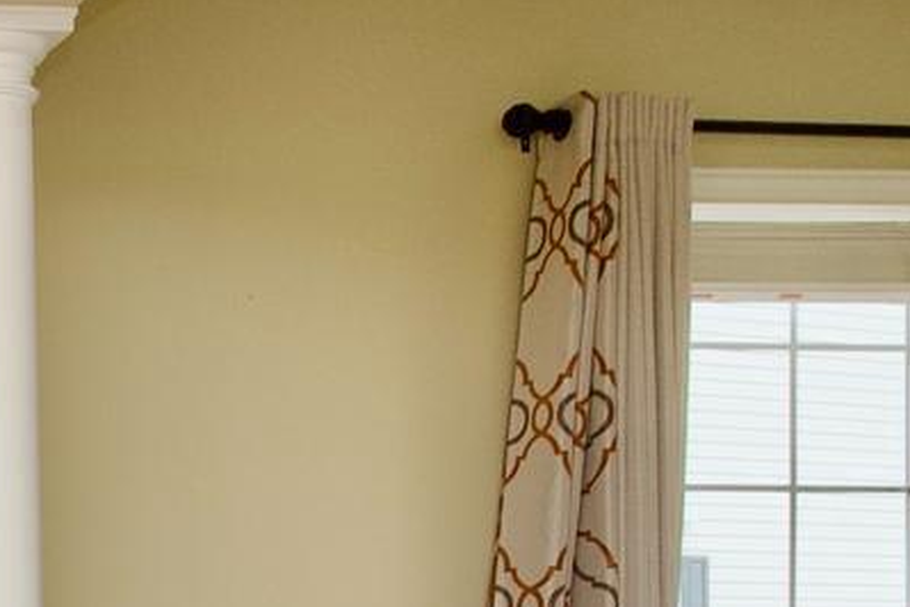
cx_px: -614
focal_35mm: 77
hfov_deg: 20.6
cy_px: 590
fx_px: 1946
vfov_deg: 17.4
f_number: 7.1
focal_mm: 10
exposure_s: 1/160
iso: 320
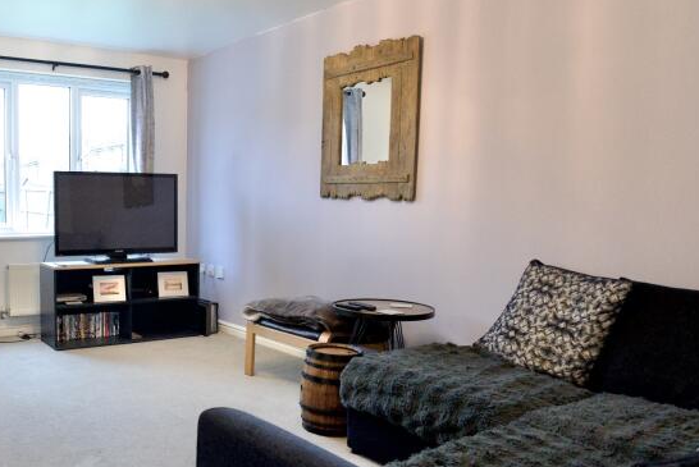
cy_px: 270
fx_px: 583
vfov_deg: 43.5
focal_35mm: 30
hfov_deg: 57.8
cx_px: 152
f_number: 5.6
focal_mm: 16
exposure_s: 1/60
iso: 4000
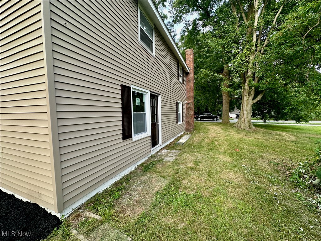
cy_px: 120
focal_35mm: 14
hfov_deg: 102.1
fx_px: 130
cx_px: 160
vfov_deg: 85.7
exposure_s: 1/99
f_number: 2.2
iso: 64
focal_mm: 2.22
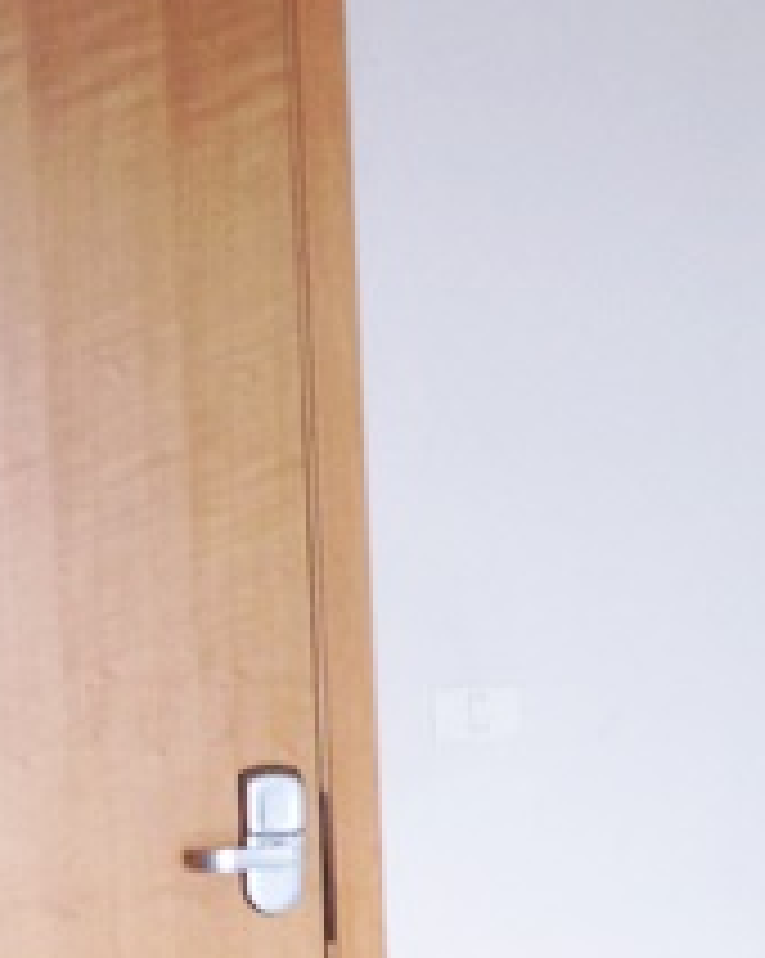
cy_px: 864
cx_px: 1264
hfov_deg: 12.0
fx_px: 3429
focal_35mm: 121
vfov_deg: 15.7
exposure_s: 1/30
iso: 50
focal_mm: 4.12
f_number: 2.4
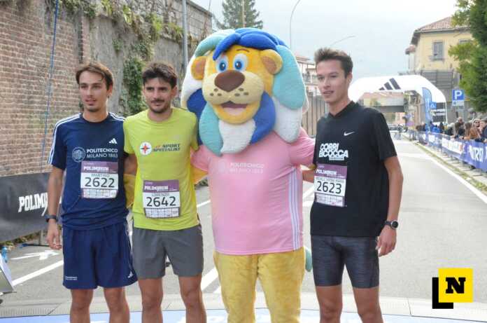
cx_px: 244
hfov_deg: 30.6
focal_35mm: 66
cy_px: 162
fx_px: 891
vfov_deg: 20.5
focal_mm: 44
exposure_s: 1/200
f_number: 13
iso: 4000
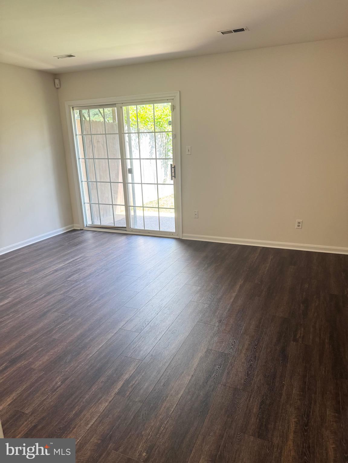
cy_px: 232
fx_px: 322
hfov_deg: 56.8
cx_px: 174
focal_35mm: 24
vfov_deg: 71.6
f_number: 1.78
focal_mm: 6.76
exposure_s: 1/120
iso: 160
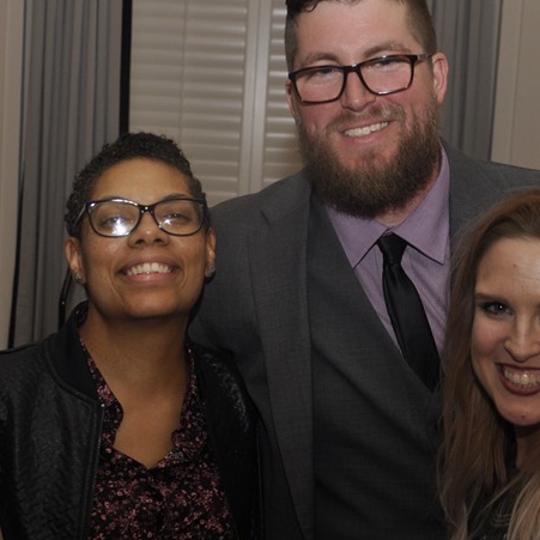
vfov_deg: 21.9
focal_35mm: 79
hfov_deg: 21.8
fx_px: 1394
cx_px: 183
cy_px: 271
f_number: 5
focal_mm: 28
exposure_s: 1/60
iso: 400
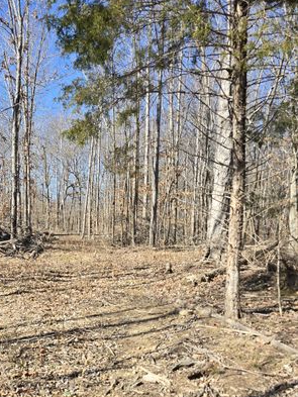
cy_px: 280
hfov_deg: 35.3
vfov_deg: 46.7
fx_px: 447
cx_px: 46
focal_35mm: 39
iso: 12
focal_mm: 6.3
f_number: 1.7
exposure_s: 1/400
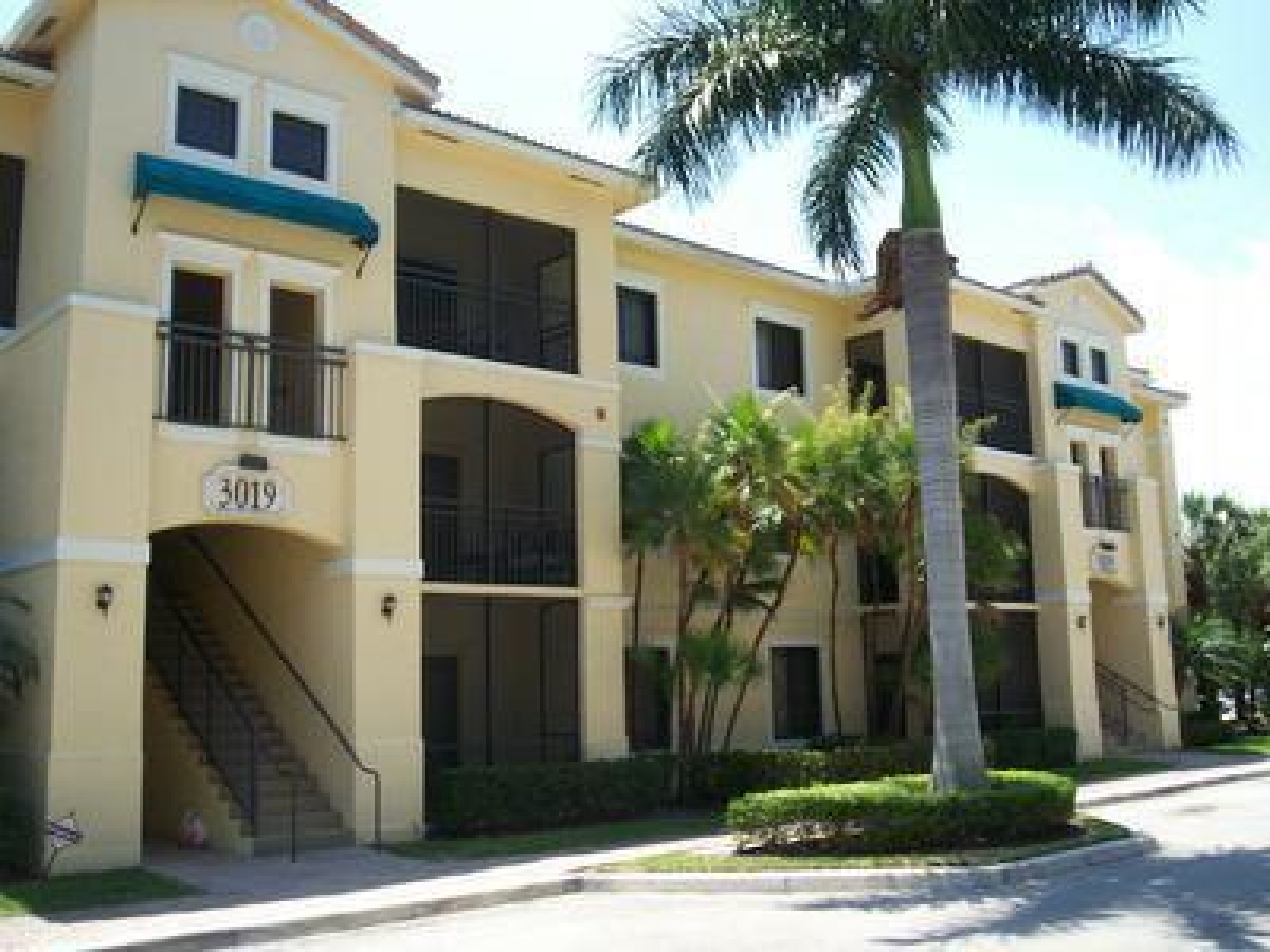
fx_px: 1321
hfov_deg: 51.4
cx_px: 635
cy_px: 476
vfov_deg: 39.7
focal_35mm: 36
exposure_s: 1/310
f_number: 4.5
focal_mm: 5.9
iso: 100
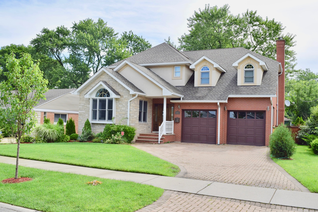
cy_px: 106
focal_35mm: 33
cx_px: 159
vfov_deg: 40.0
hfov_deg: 57.2
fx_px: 291
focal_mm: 22
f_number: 10
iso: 200
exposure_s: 1/400
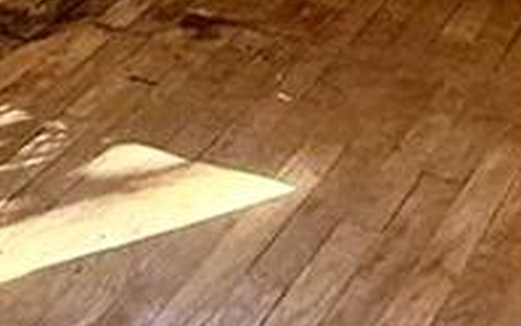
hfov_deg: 17.8
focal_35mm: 116
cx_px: 106
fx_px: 1647
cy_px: -530
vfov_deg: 9.6
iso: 125
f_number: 2.2
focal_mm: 2.22
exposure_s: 1/99
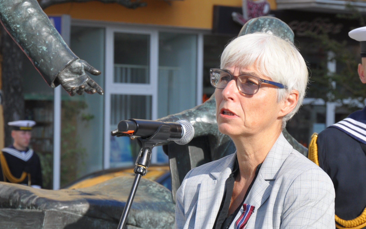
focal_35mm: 208
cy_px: 157
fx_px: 2075
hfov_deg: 10.1
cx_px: 248
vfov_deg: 6.3
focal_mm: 80
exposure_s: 1/400
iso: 200
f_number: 10
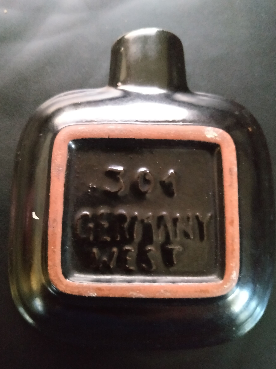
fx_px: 287
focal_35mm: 27
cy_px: 191
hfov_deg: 51.3
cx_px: 127
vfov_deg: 65.3
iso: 6400
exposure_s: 1/14
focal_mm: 3.94
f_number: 1.9
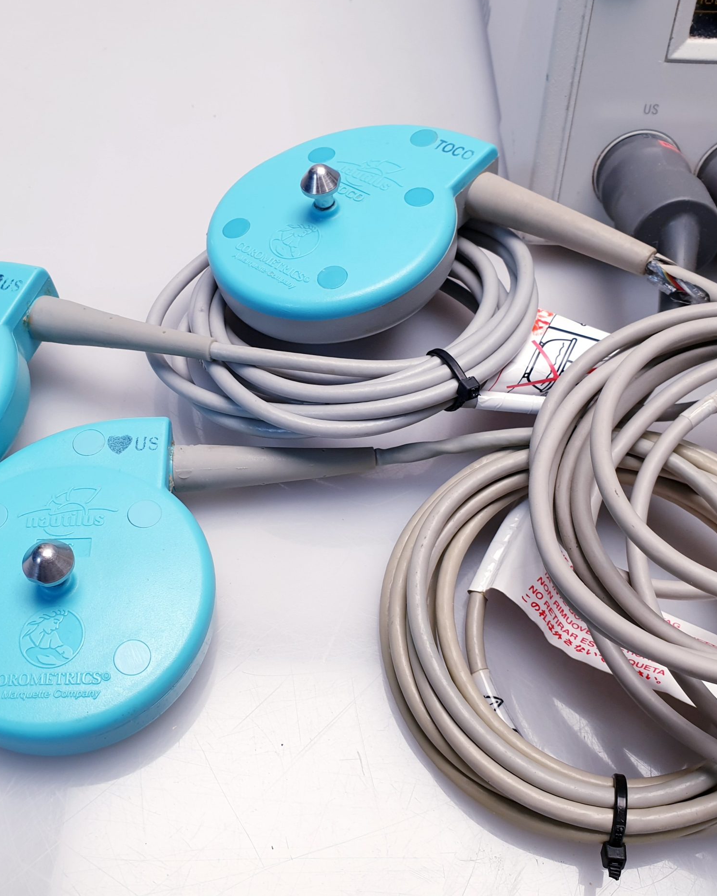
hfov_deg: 42.1
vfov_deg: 51.5
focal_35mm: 35
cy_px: 433
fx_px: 928
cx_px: 312
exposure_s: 1/50
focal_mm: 4.3
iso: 64
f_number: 2.4
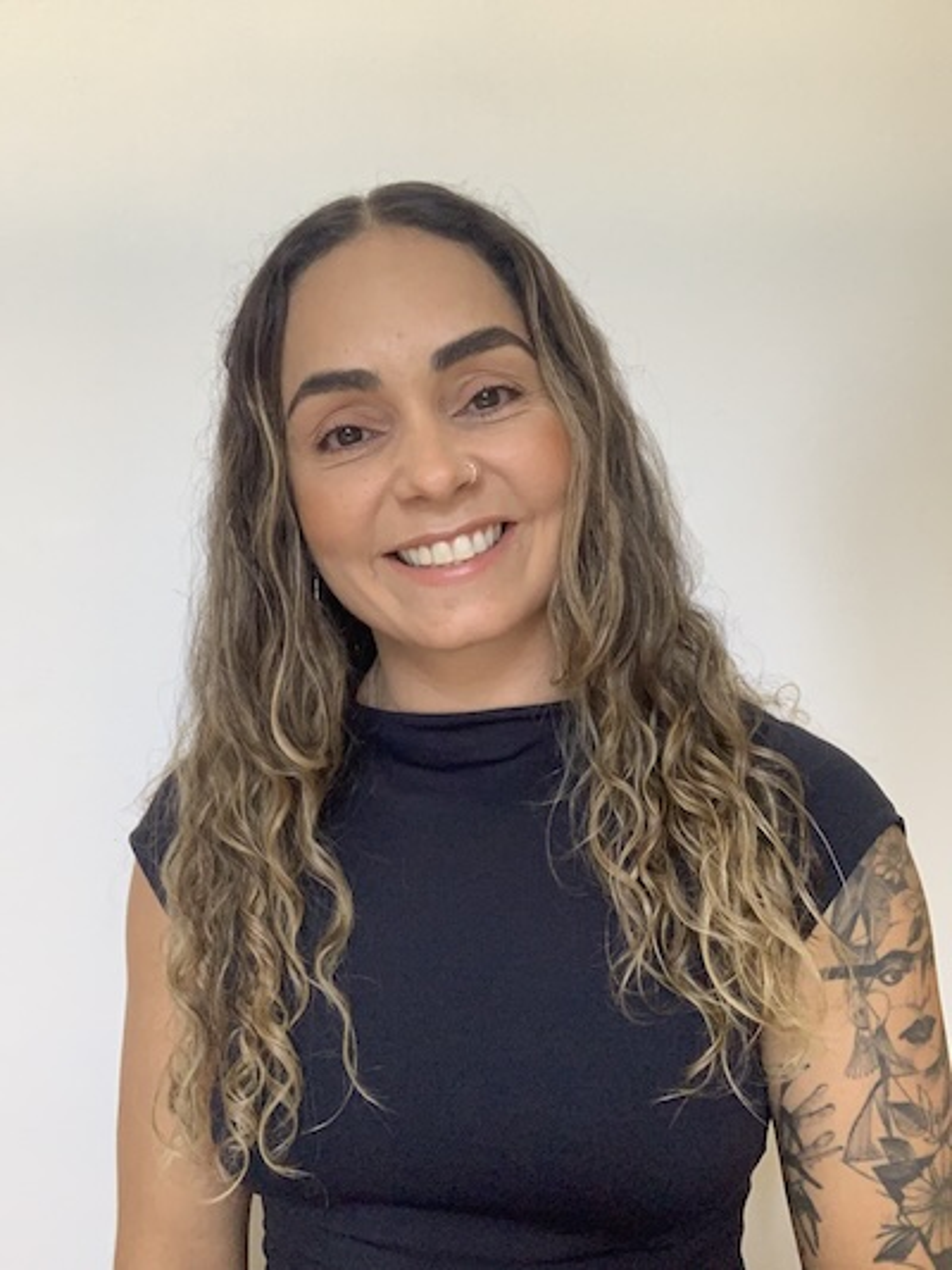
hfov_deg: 44.2
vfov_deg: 56.8
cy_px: 635
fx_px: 1173
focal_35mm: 32
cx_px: 476
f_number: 2.2
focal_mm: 2.87
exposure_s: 1/40
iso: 200
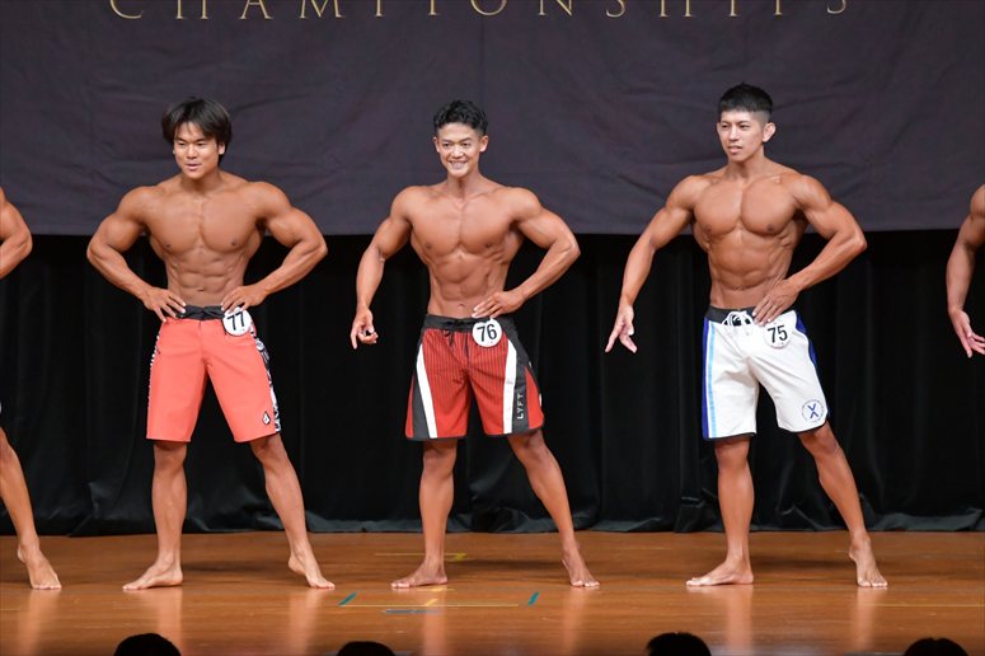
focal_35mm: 255
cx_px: 492
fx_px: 6974
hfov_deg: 8.1
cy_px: 328
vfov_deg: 5.4
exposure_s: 1/400
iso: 5000
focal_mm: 170
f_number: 5.6
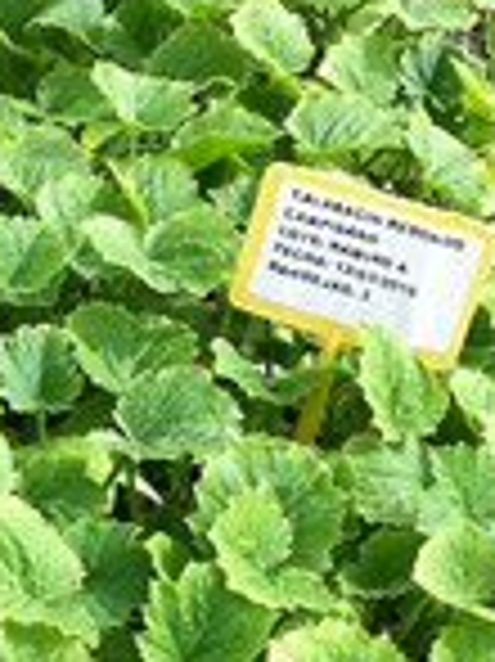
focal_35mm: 114
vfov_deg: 17.3
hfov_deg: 12.7
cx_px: -79
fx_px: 2177
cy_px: 392
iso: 80
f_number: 2.8
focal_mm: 3.85
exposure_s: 1/1040
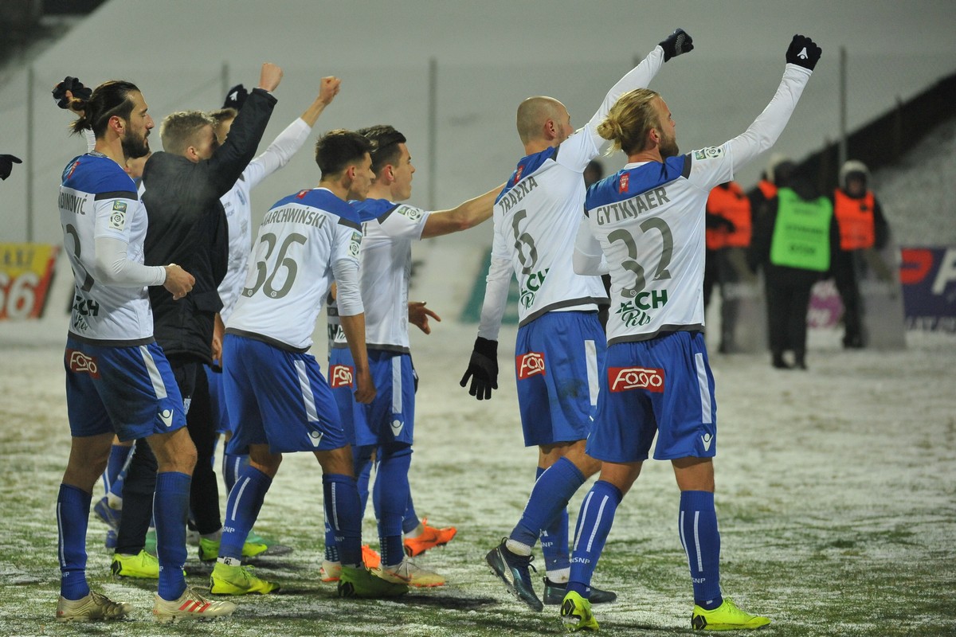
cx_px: 478
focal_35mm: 200
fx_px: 5311
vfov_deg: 6.9
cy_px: 318
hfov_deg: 10.3
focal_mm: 200
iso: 3200
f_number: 4
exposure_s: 1/500
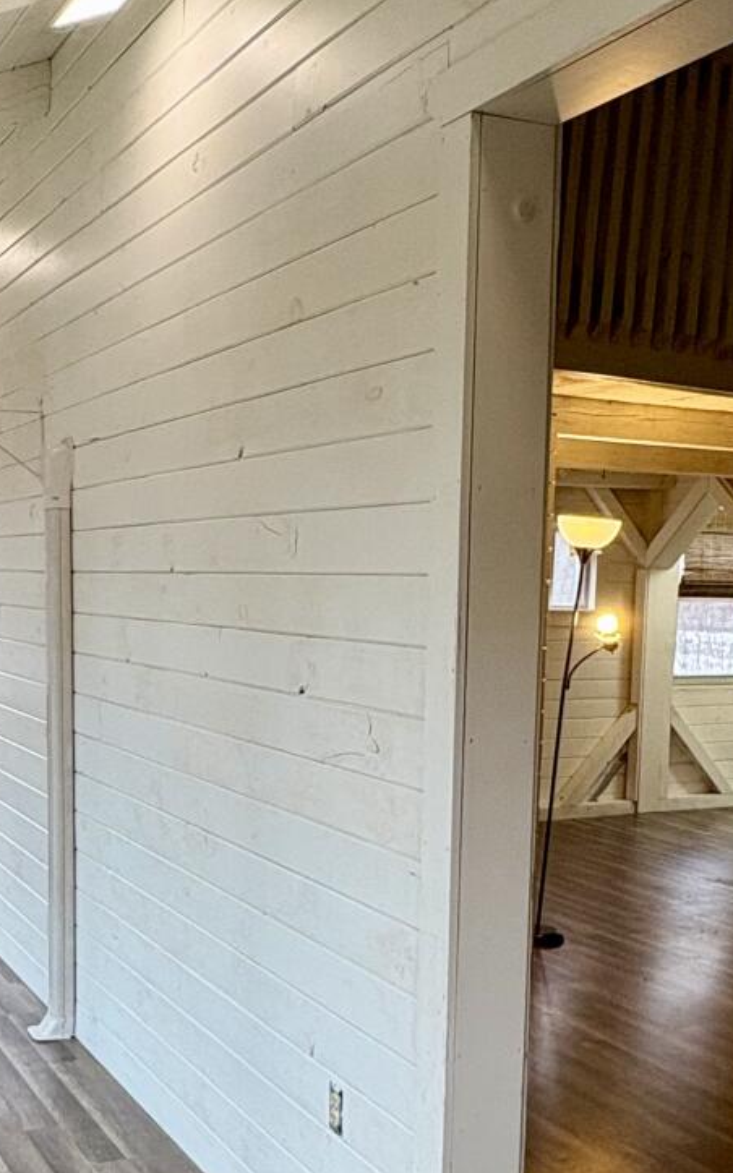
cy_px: 734
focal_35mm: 41
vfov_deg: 47.8
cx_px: 206
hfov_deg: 30.8
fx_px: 1312
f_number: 2.2
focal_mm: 2.22
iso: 200
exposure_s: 1/120
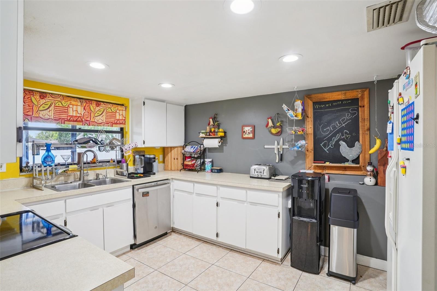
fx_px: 206
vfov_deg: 70.4
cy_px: 146
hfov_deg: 93.3
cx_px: 218
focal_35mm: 17
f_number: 8
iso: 400
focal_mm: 17
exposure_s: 1/10
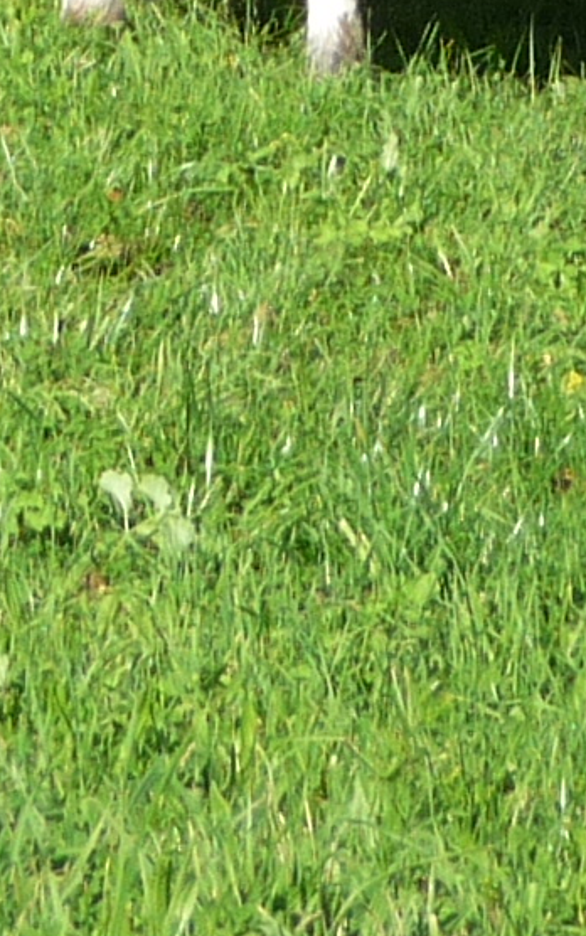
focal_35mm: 474
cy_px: -655
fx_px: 12099
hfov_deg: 2.8
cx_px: 465
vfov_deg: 4.4
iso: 100
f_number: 4.6
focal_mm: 12.2
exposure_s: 1/400
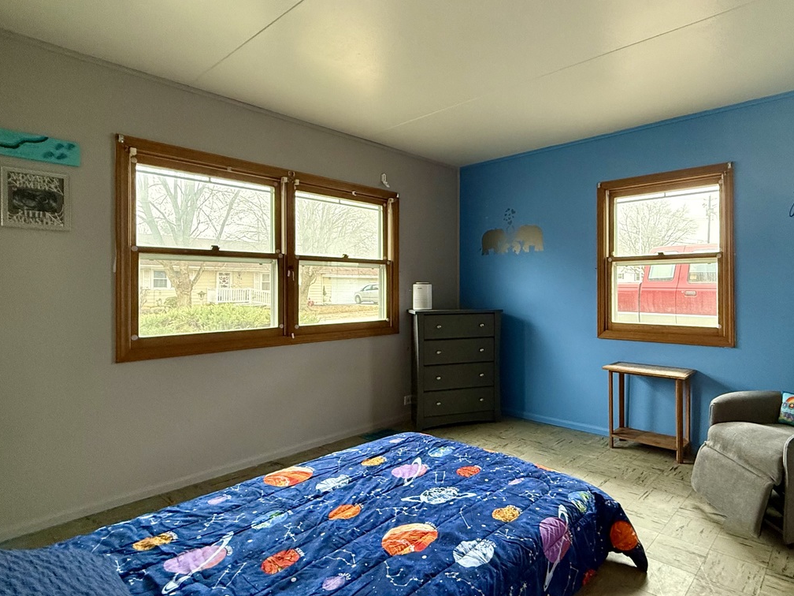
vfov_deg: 65.9
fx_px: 459
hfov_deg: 79.9
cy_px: 287
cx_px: 508
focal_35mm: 20
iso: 320
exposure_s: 1/60
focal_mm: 2.22
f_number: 2.2
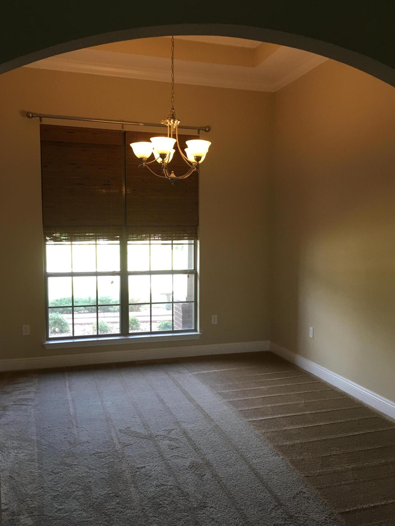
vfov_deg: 58.3
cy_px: 274
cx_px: 201
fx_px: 472
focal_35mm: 31
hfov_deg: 45.4
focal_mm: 4.15
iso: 40
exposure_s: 1/30
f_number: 2.2
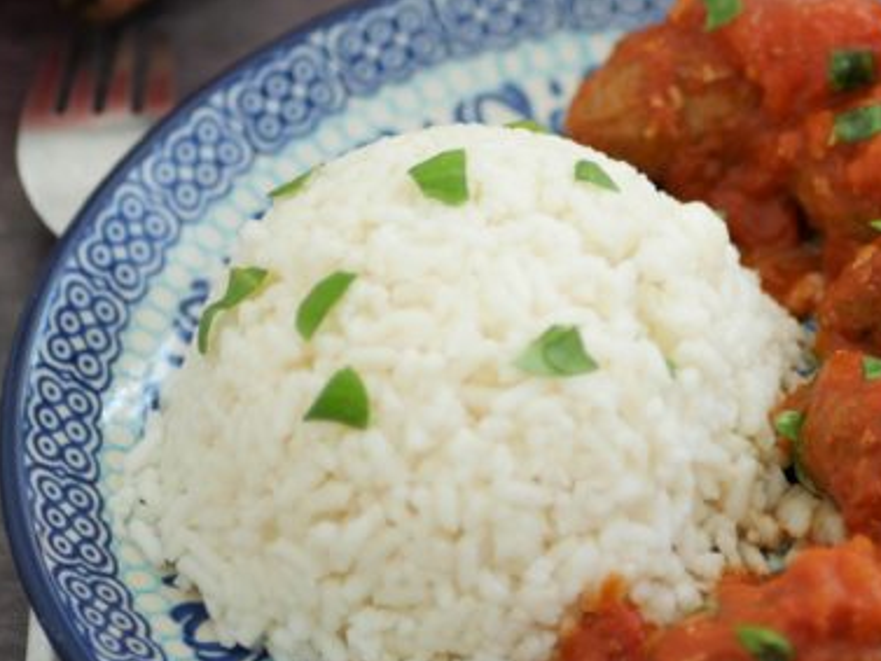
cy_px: 286
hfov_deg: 18.4
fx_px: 2699
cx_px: 685
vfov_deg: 14.0
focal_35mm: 106
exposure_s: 1/160
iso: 200
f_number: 1.8
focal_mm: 25
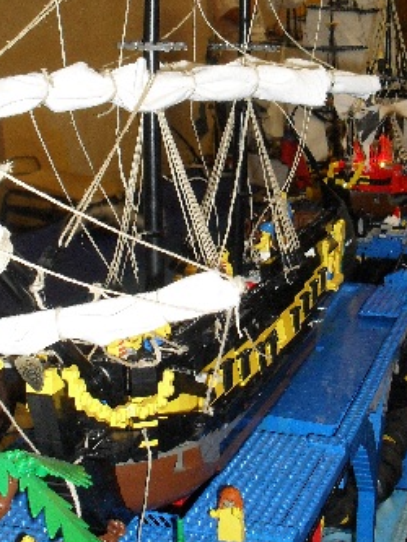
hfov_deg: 23.3
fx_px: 987
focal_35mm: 63
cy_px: 192
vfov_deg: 30.5
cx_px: 218
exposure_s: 1/45
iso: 200
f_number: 3.2
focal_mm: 6.3
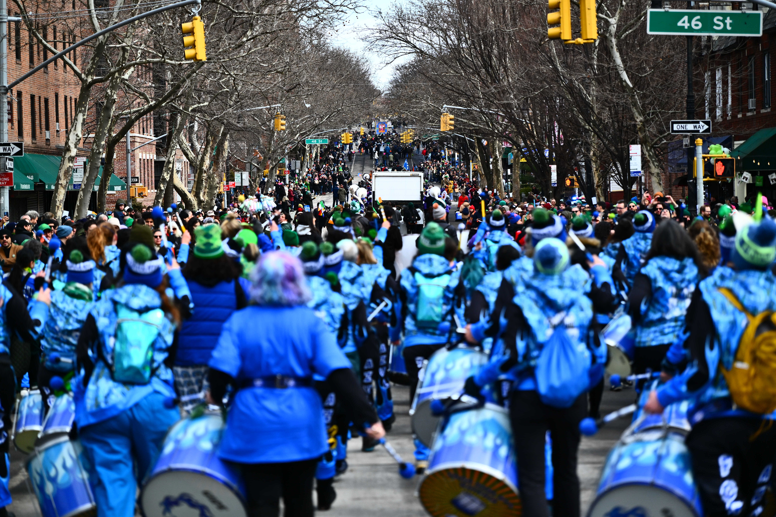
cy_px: 258
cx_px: 388
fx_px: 2586
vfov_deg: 11.4
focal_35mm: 120
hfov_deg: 17.1
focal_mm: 120
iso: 500
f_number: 4
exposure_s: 1/2000
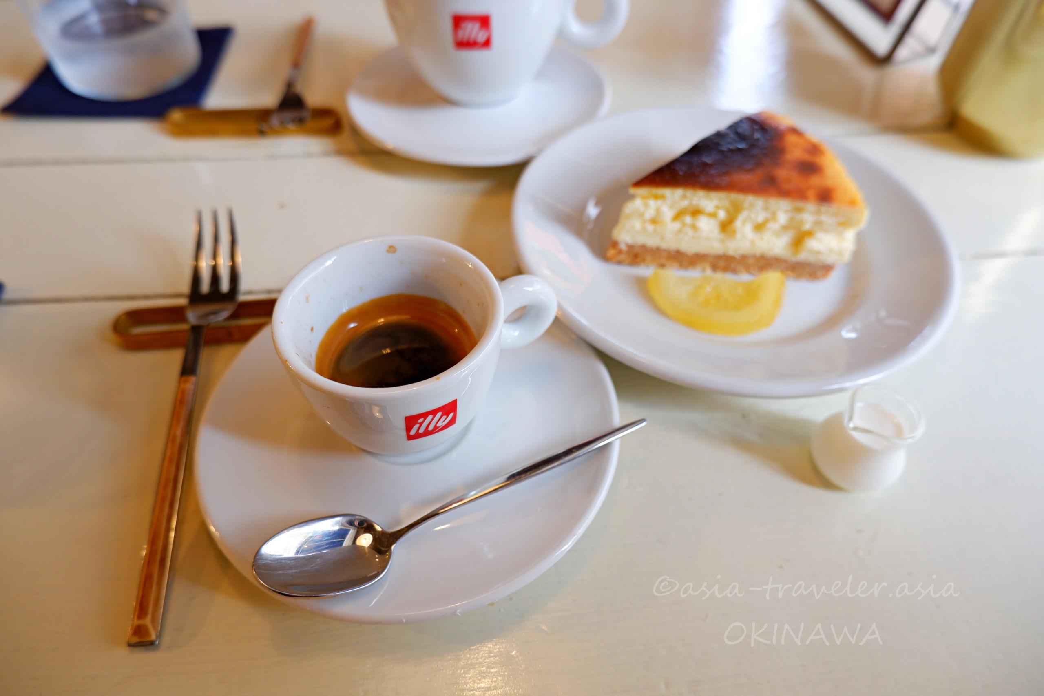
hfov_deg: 76.1
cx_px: 522
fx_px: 667
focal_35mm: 23
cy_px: 348
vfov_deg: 55.1
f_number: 3.5
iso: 200
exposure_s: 1/60
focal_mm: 15
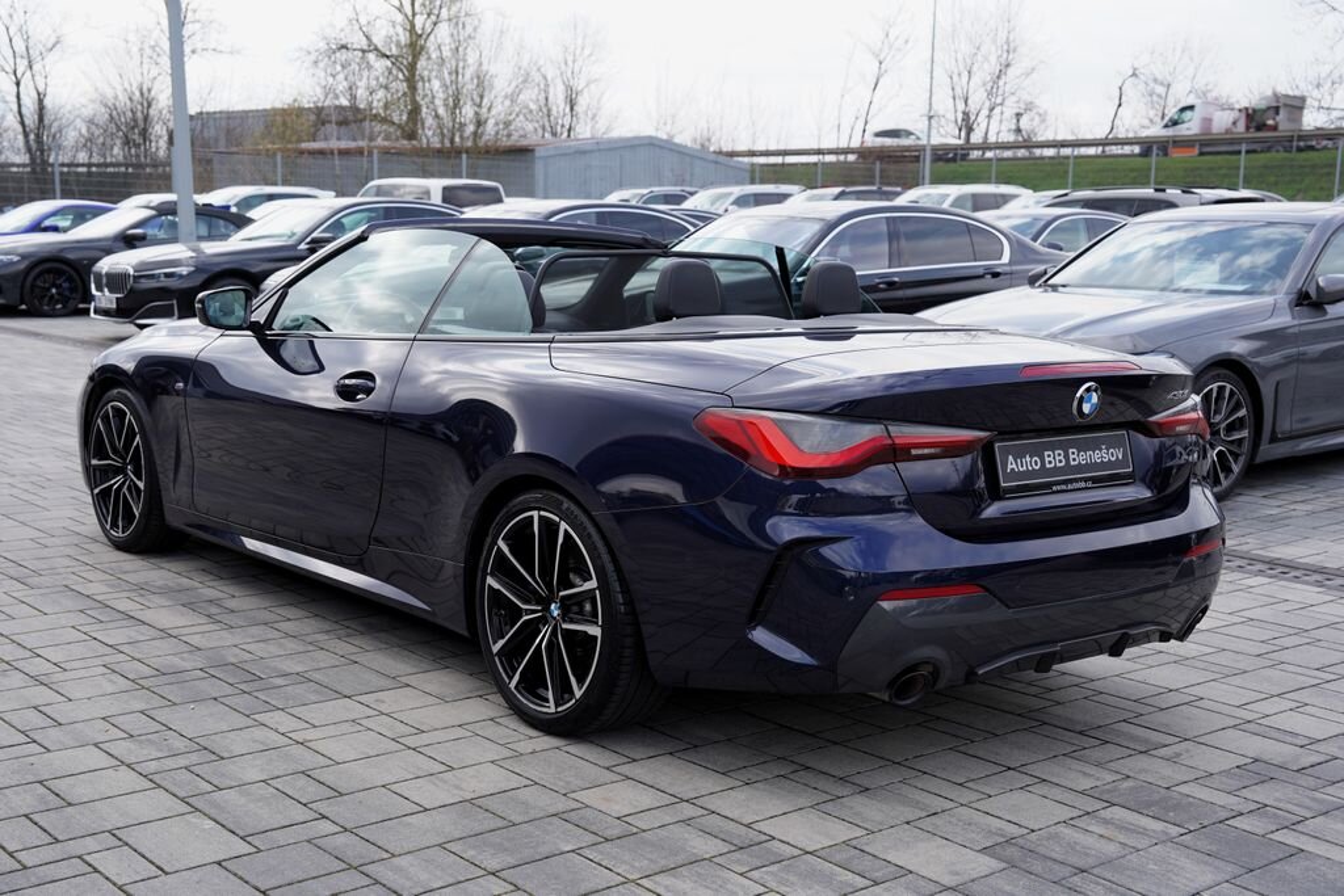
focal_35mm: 44
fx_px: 1643
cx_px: 672
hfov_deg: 44.5
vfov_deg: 30.5
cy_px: 448
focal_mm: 44
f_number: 5.6
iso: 100
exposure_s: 1/200
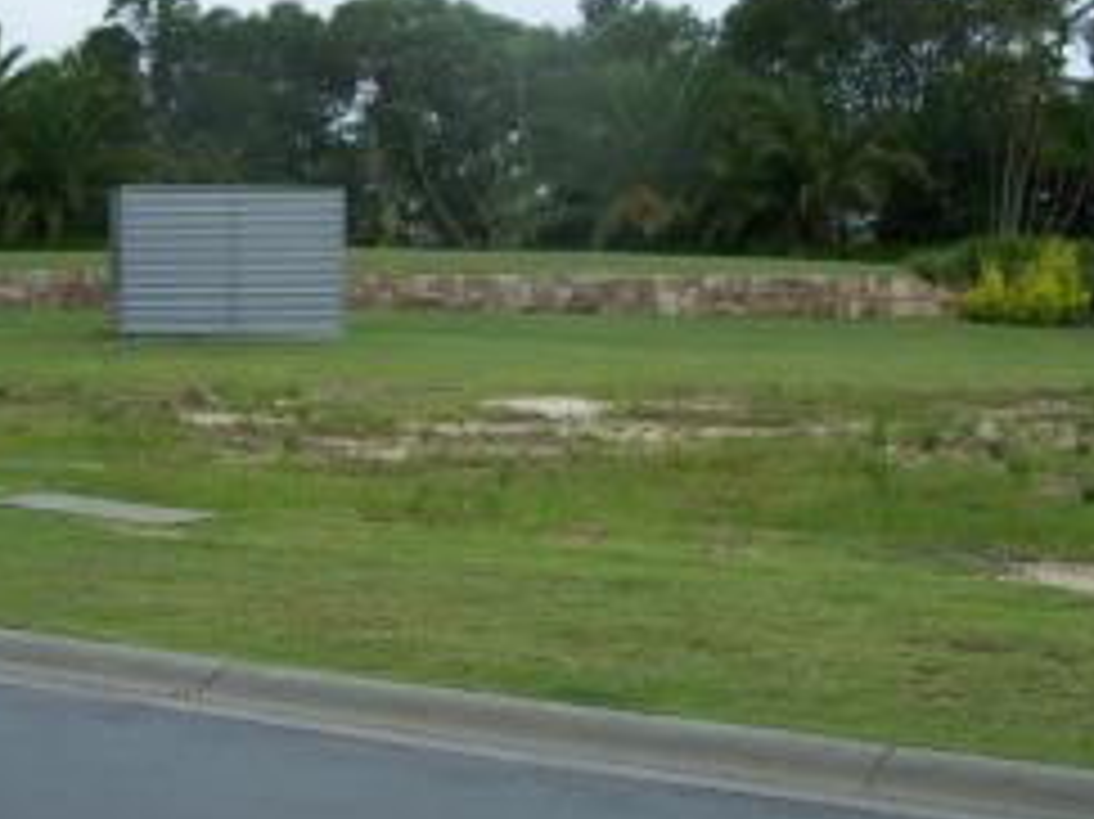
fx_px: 2211
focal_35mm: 70
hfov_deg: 27.8
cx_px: 464
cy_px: 256
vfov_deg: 20.9
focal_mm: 6.3
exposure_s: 1/640
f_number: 2.8
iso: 80
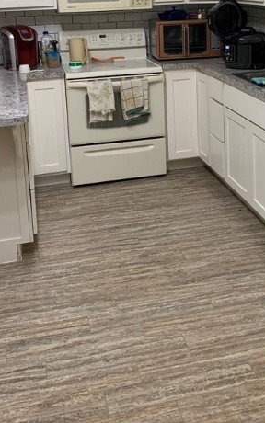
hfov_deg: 28.0
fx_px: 531
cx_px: 160
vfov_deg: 41.6
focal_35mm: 46
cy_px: 86
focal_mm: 4.25
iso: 125
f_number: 1.8
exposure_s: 1/60
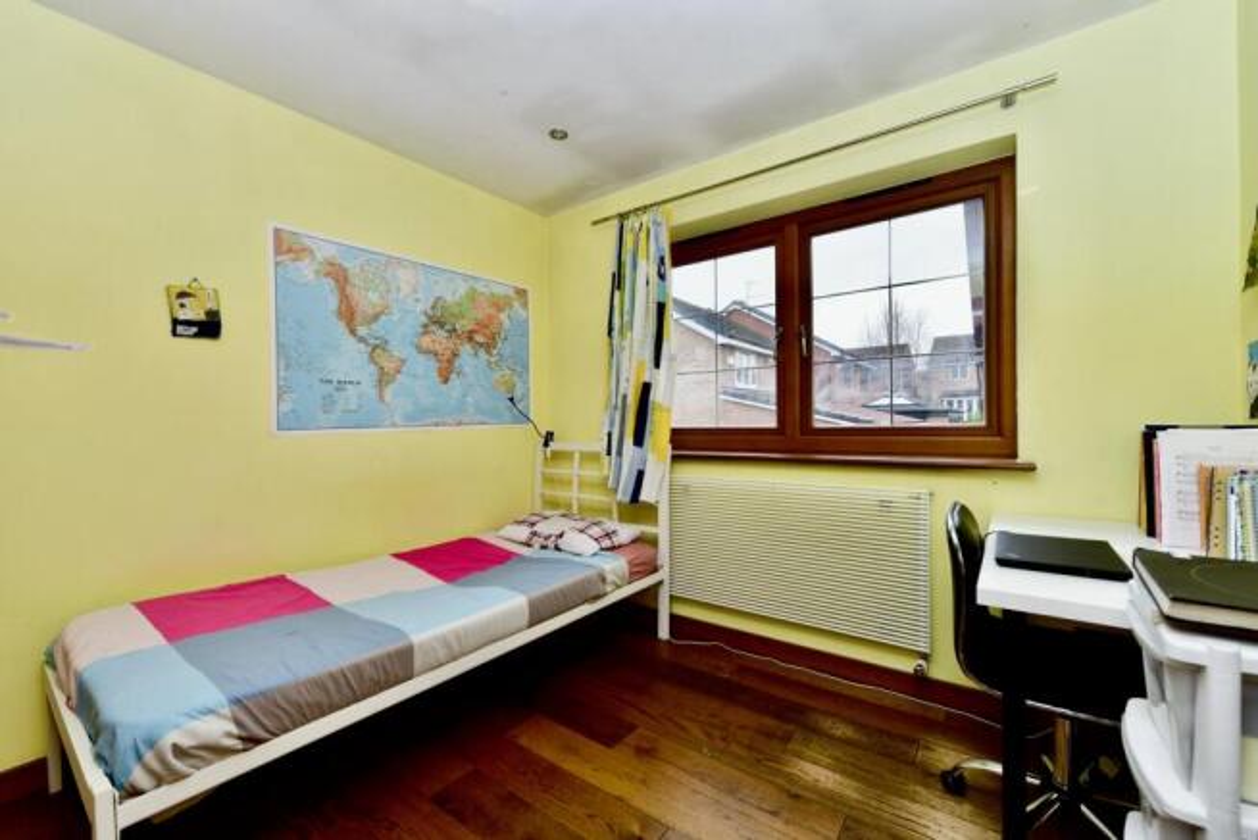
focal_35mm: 14
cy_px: 420
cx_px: 629
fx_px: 490
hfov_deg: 104.2
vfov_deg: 81.3
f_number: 6.7
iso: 400
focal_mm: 14
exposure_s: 1/180
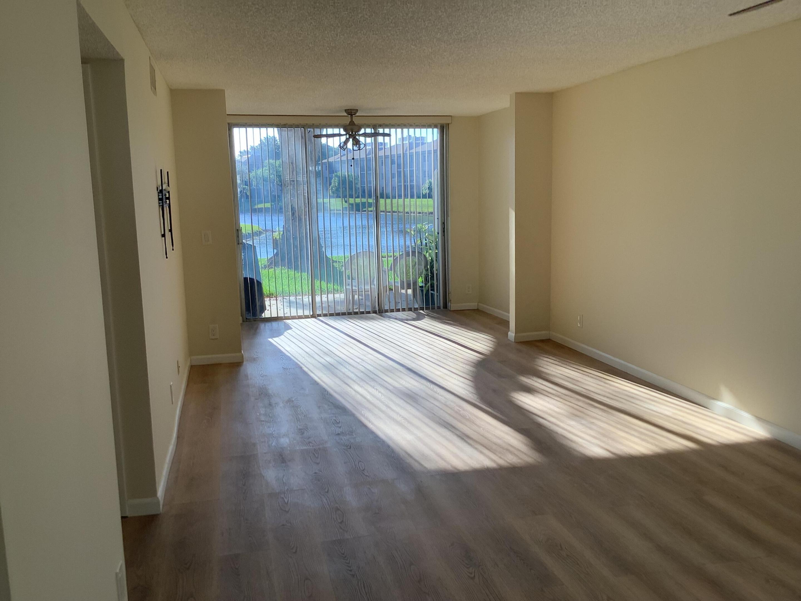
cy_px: 300
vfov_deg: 45.4
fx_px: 717
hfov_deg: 58.4
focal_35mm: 31
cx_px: 400
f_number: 2.4
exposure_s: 1/120
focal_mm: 3.3
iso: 32
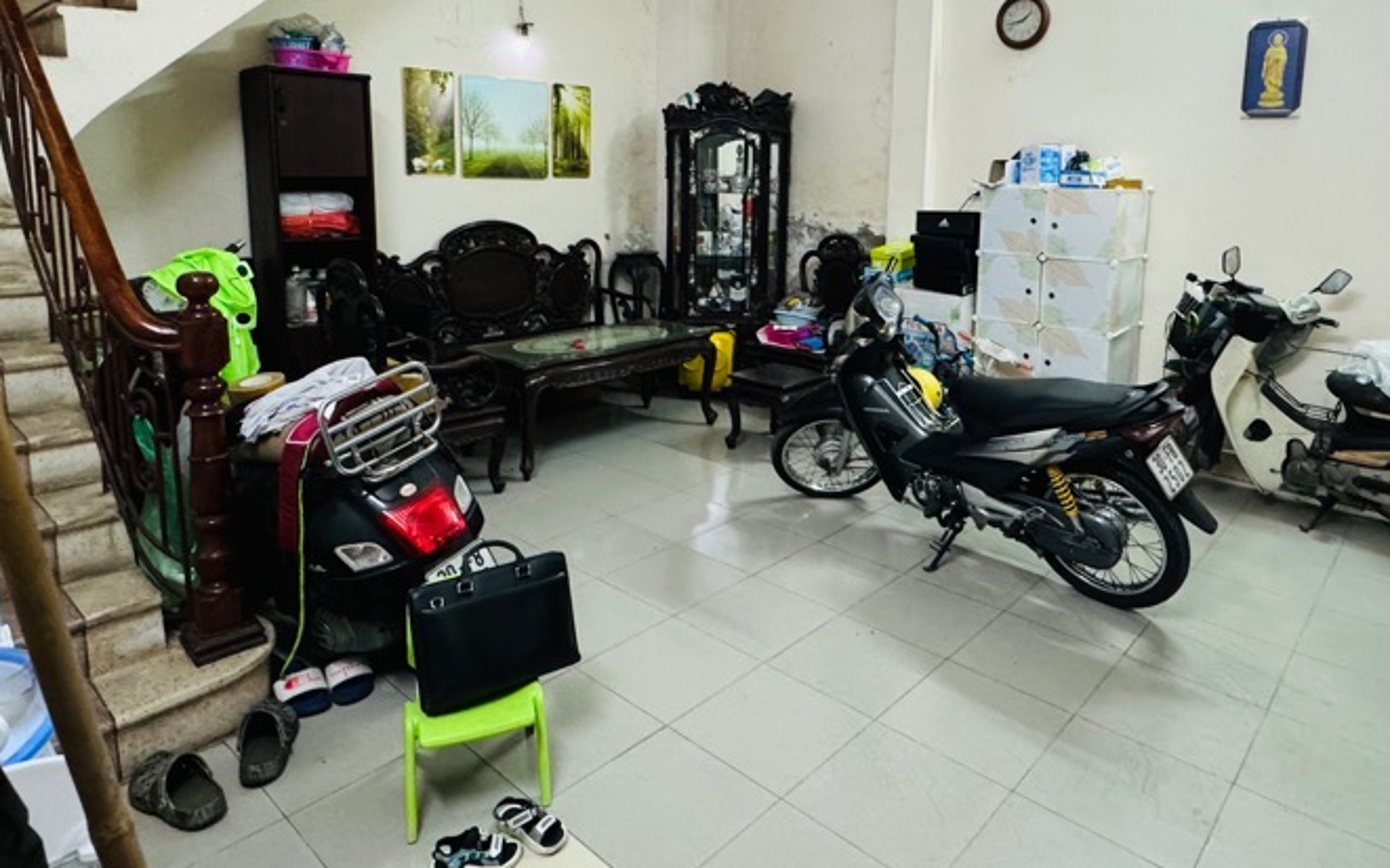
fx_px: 871
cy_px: 284
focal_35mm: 23
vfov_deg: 51.9
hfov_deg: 76.9
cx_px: 770
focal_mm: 2.22
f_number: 2.2
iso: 800
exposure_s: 1/50
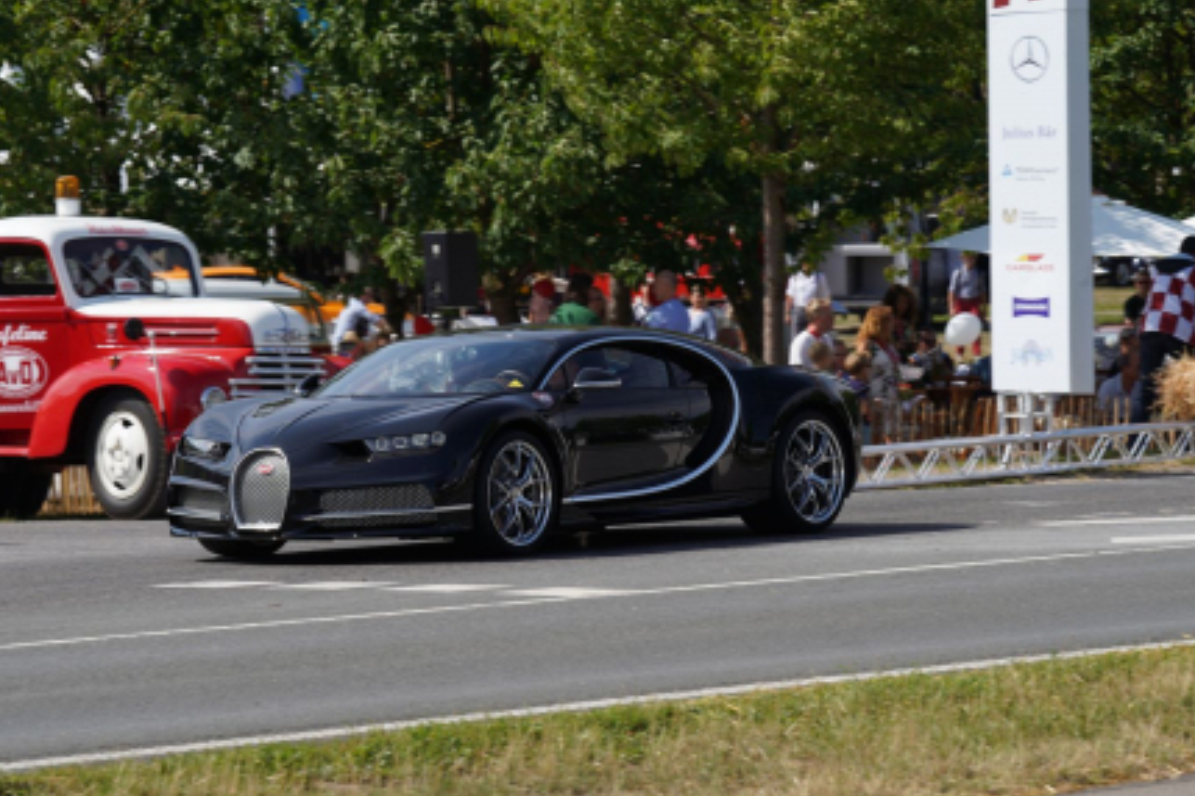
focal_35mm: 186
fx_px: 6174
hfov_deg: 11.1
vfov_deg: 7.4
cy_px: 487
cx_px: 560
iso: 100
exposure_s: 1/500
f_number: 5.6
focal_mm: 133
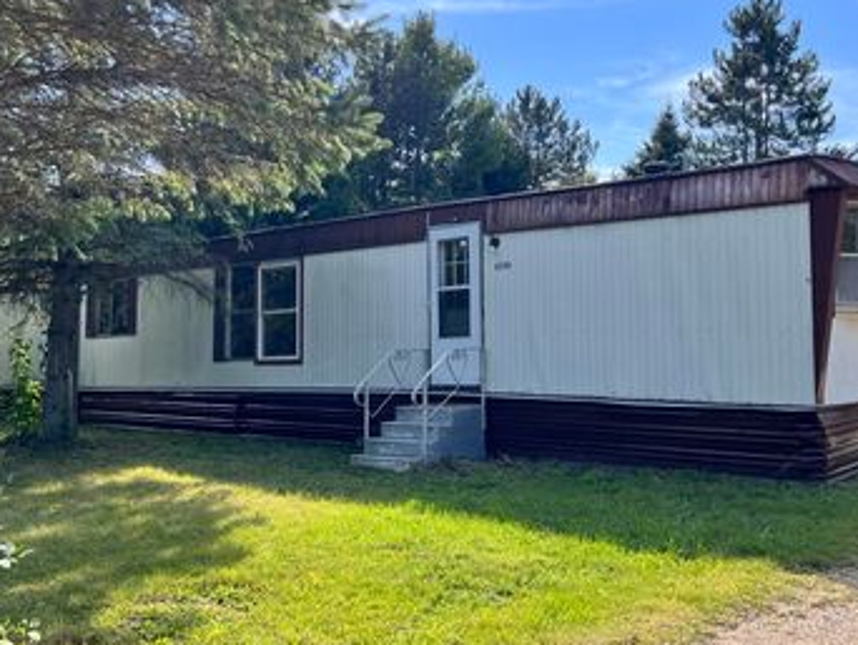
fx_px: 943
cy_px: 290
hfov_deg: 48.9
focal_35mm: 38
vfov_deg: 37.7
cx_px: 459
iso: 50
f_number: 1.5
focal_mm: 5.7
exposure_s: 1/2165
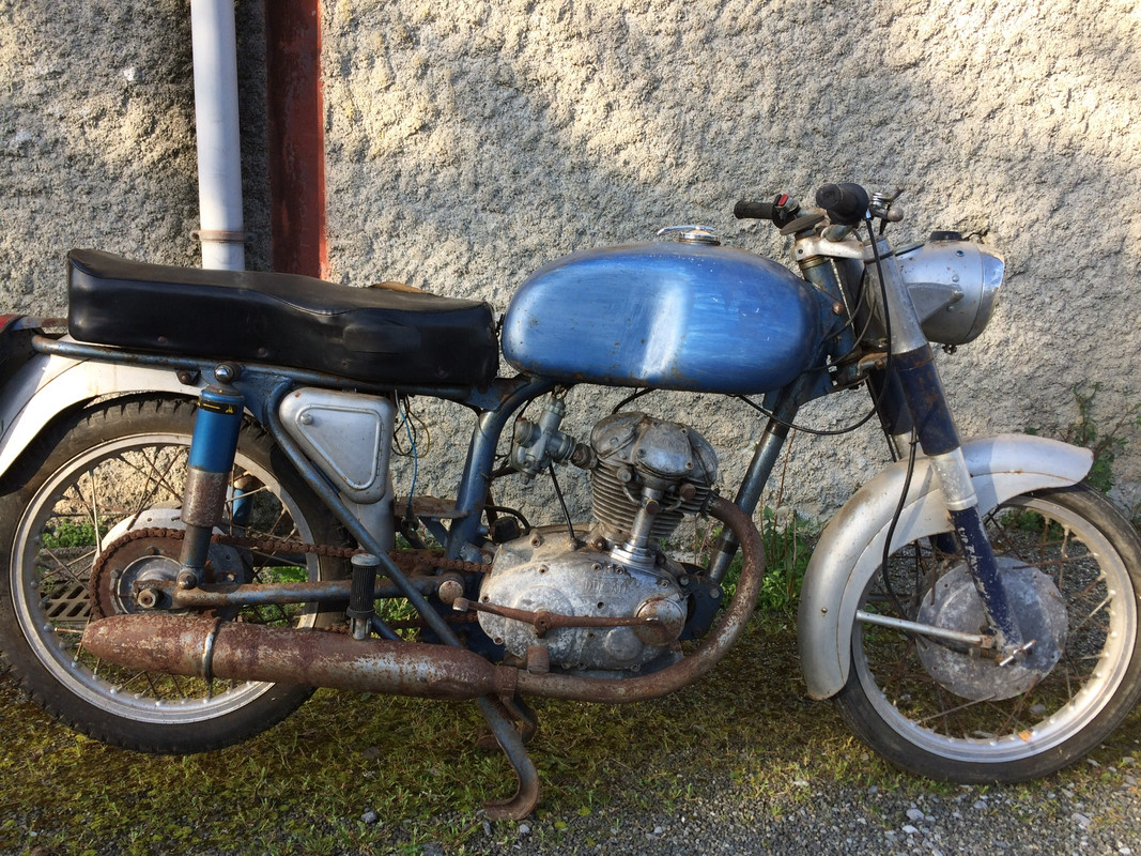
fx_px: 956
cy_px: 428
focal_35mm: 29
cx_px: 570
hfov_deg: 61.7
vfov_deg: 48.2
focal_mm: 4.15
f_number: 2.2
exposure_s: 1/410
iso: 32
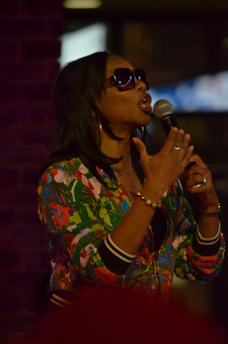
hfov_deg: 3.5
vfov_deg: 5.3
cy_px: 172
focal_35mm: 390
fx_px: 3721
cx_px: 114
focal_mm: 260
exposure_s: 1/200
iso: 3200
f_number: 5.6
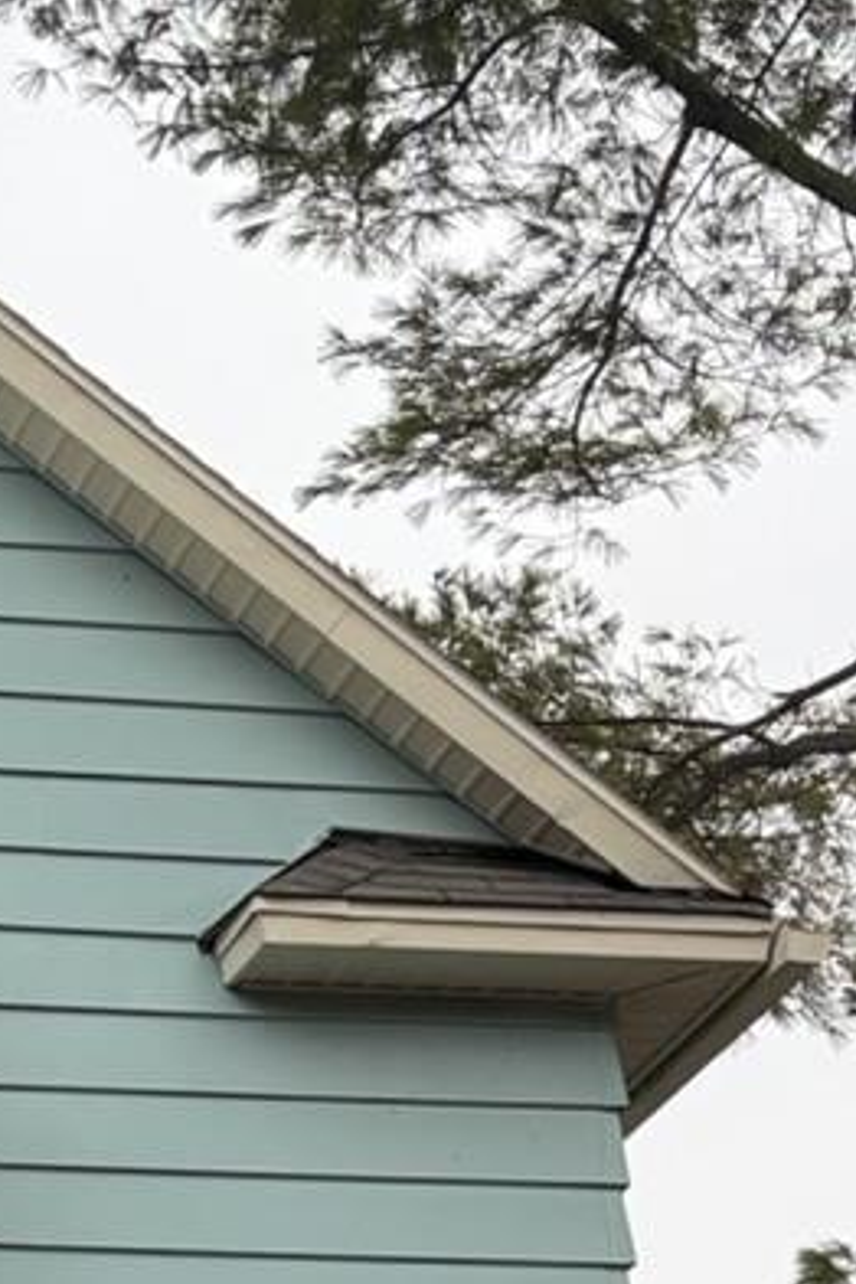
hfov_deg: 9.3
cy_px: 1928
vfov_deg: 13.7
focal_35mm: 141
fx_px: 5029
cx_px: -598
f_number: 1.6
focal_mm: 5.96
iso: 50
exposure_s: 1/447
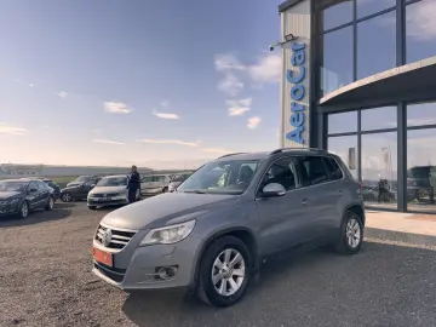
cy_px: 164
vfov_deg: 56.8
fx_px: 302
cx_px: 218
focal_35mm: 24
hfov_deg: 71.6
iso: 80
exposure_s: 1/1721
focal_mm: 6.76
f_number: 1.78
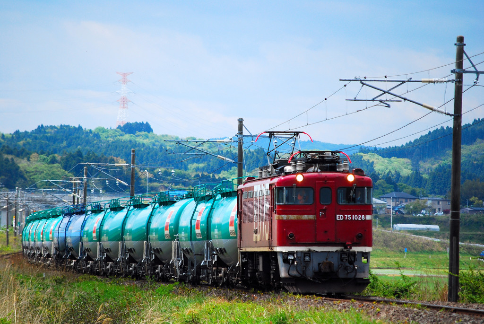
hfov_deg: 6.9
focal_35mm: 300
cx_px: 242
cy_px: 162
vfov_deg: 4.6
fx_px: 4037
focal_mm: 200
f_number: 5.6
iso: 400
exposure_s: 1/1250
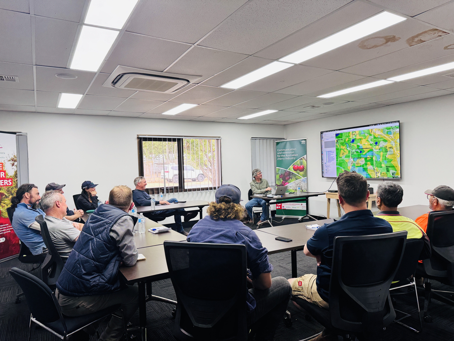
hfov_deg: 71.6
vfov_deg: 56.8
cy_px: 170
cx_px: 227
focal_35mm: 24
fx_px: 315
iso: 200
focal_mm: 6.76
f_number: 1.78
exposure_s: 1/100
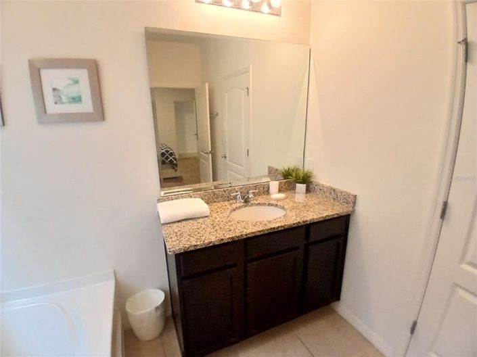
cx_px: 238
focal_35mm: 17
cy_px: 178
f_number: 2.2
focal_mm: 1.4
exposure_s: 1/24
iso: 400
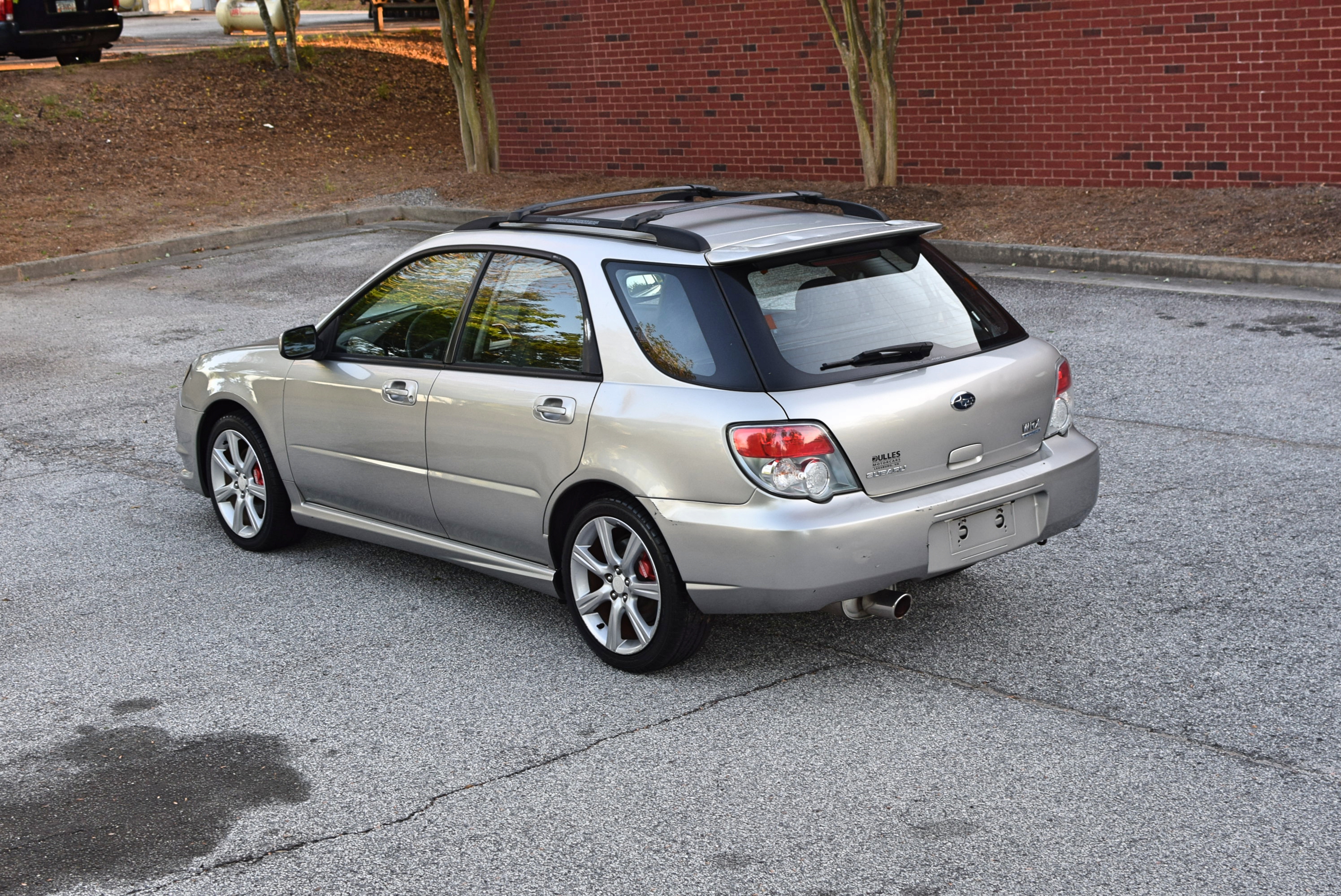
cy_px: 448
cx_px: 670
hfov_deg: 37.8
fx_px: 1957
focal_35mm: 52
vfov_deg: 25.8
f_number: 5.6
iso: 400
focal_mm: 35
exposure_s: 1/125
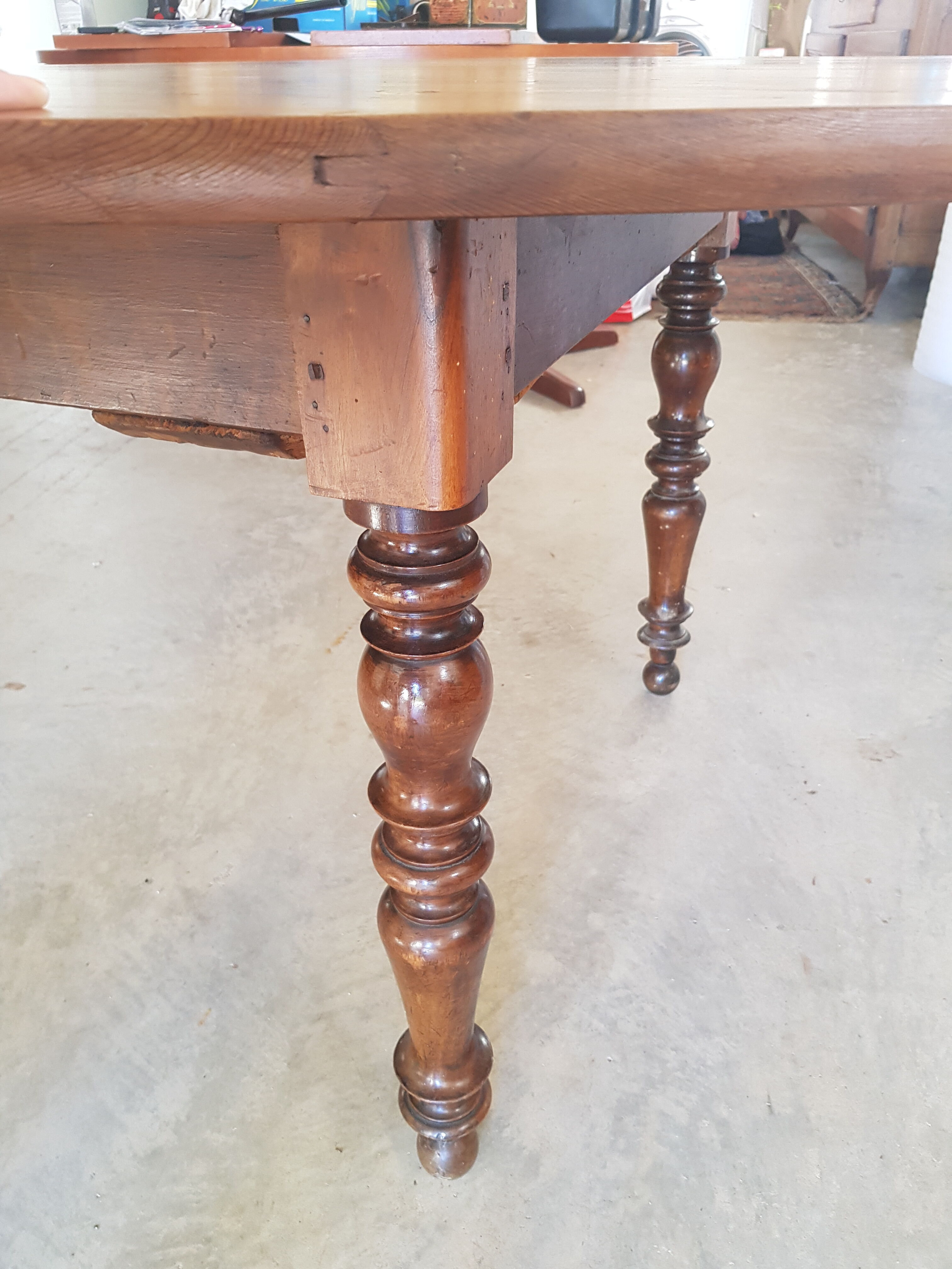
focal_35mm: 26
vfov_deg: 67.3
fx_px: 953
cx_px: 476
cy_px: 634
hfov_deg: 53.1
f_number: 1.7
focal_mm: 4.3
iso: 160
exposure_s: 1/40
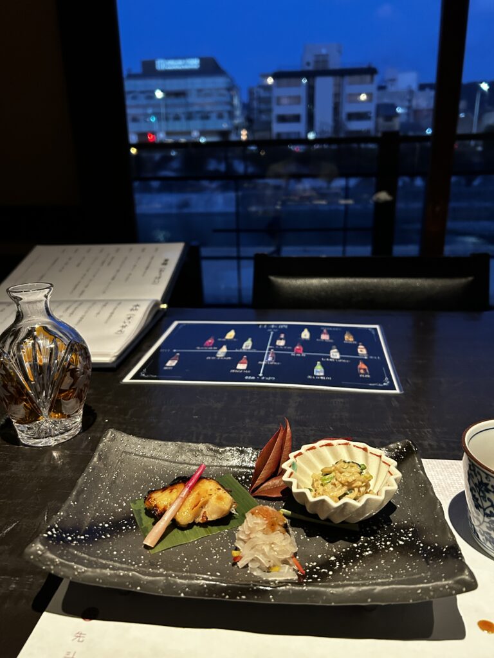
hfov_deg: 53.1
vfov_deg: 67.3
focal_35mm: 26
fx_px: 495
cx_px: 247
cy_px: 329
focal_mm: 5.7
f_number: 1.5
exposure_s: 1/40
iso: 640
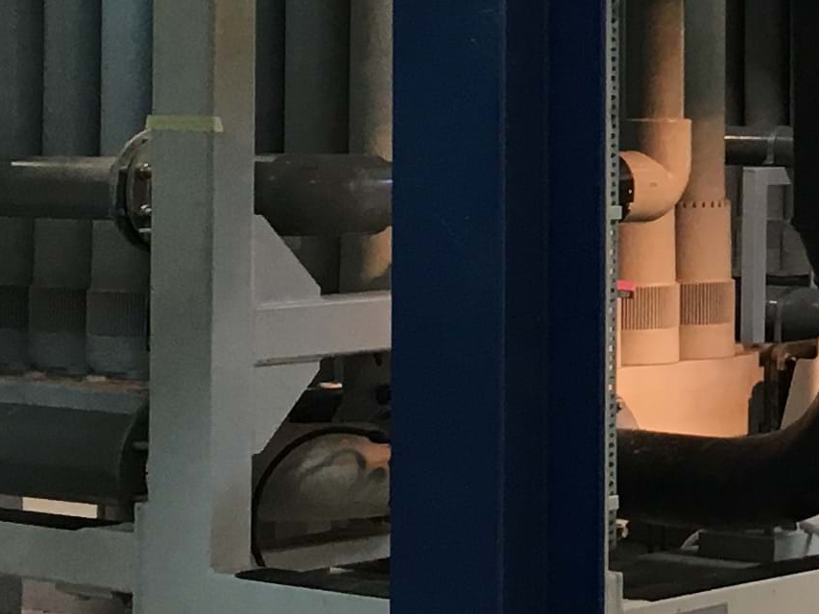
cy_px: 24
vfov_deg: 10.7
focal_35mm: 137
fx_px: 3242
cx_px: 1093
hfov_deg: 13.8
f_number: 2.2
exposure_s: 1/33
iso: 40
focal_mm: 4.15
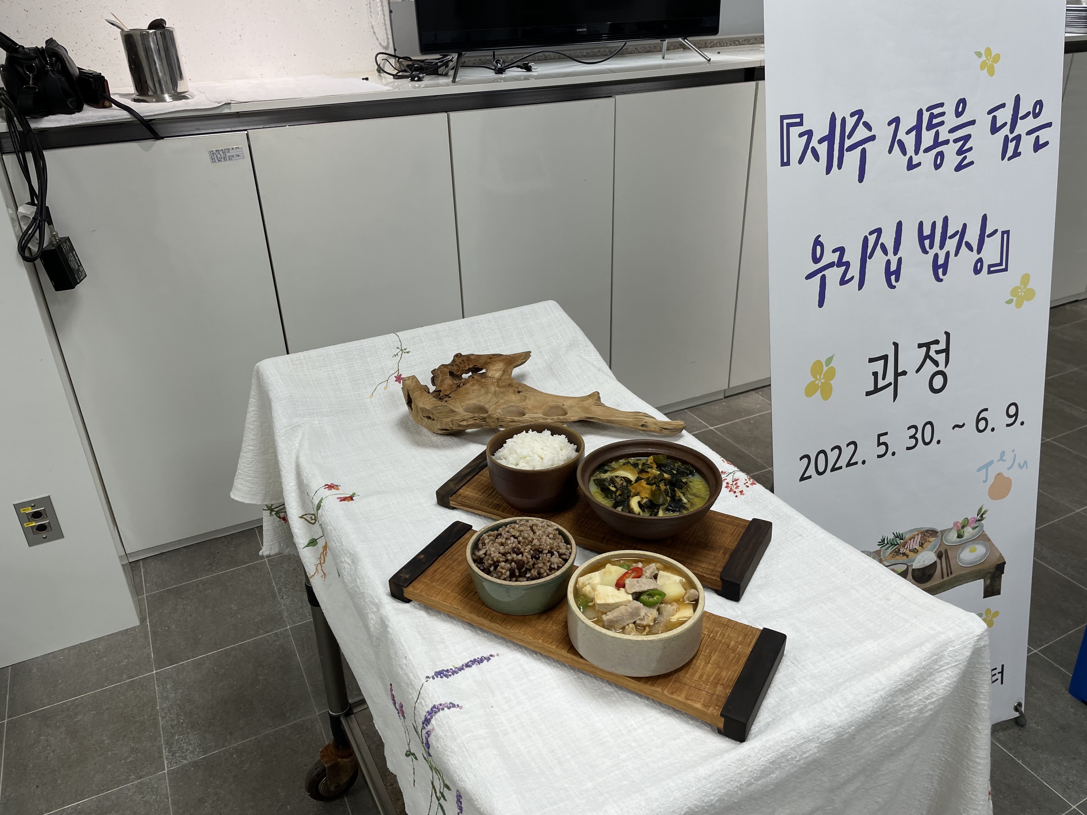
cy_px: 408
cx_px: 544
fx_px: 816
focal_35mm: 26
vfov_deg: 53.1
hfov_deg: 67.3
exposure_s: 1/120
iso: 40
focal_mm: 4.2
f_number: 1.6
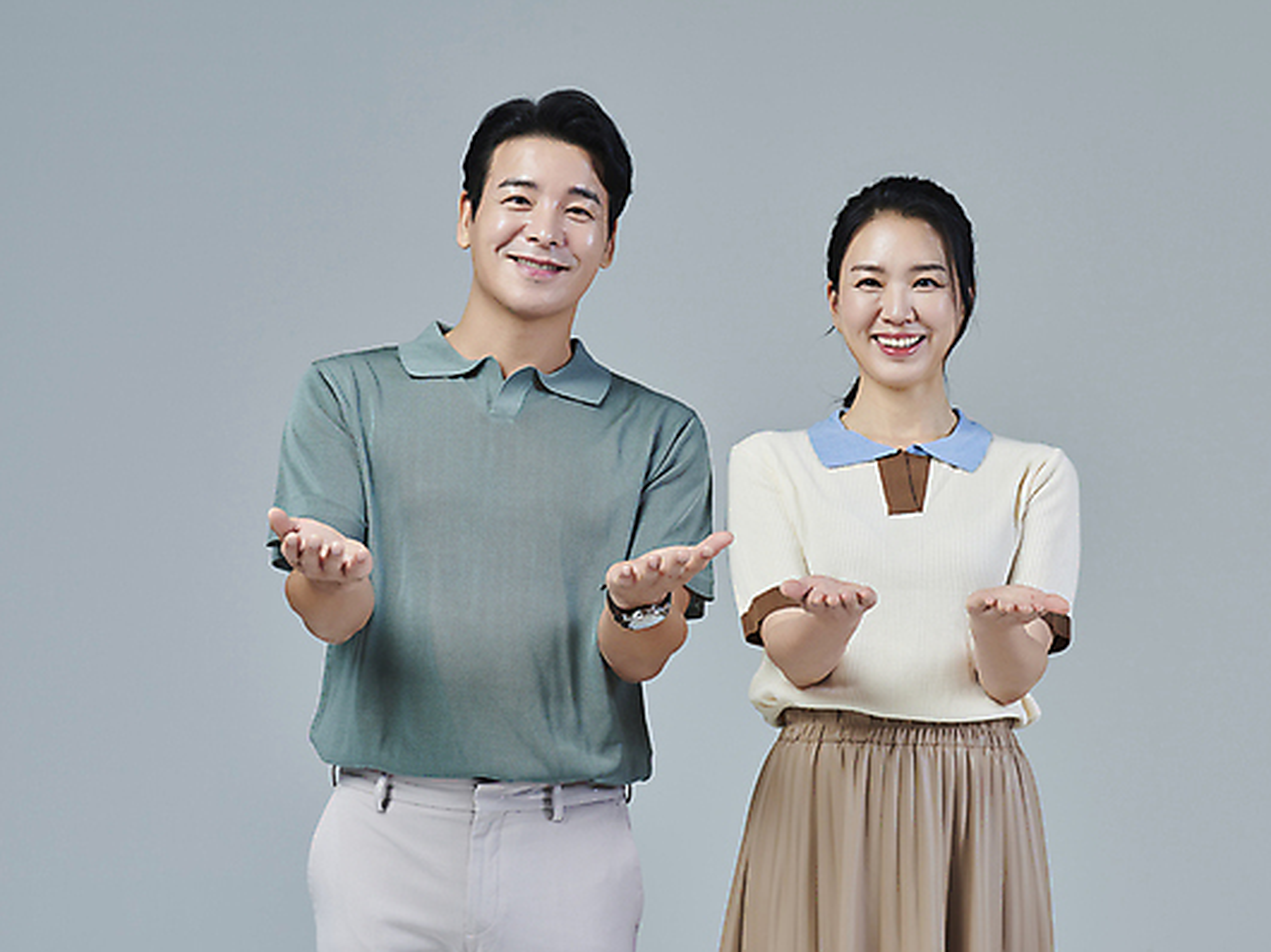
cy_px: 475
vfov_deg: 13.3
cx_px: 711
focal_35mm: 111
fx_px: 4074
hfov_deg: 17.7
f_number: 14
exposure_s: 1/125
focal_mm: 102
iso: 100
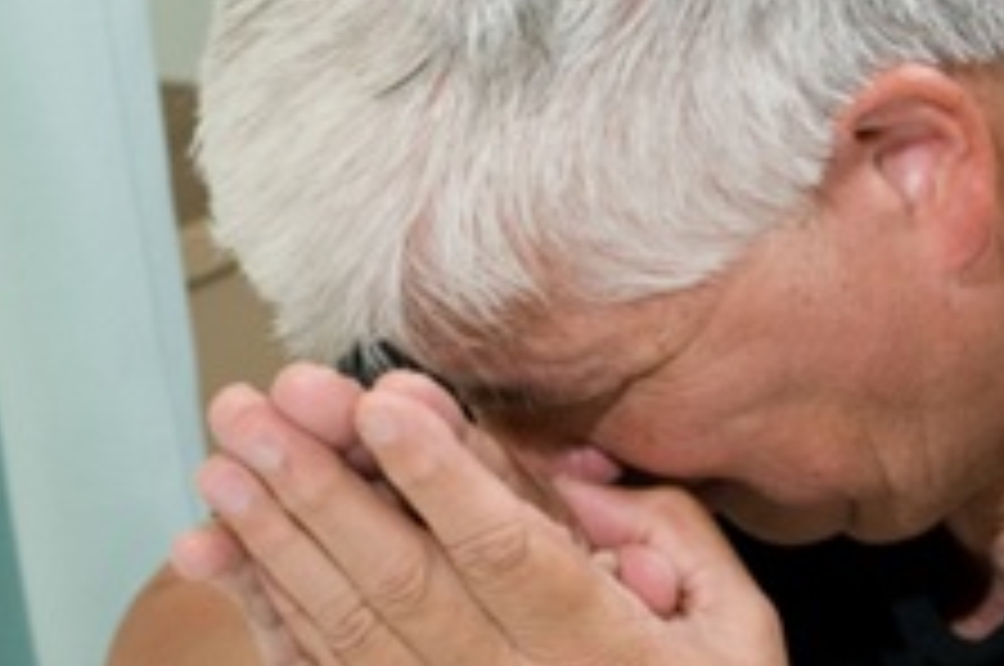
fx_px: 5403
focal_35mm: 194
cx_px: 513
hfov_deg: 10.6
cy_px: 756
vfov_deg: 7.0
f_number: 5.6
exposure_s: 1/60
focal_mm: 48
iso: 200
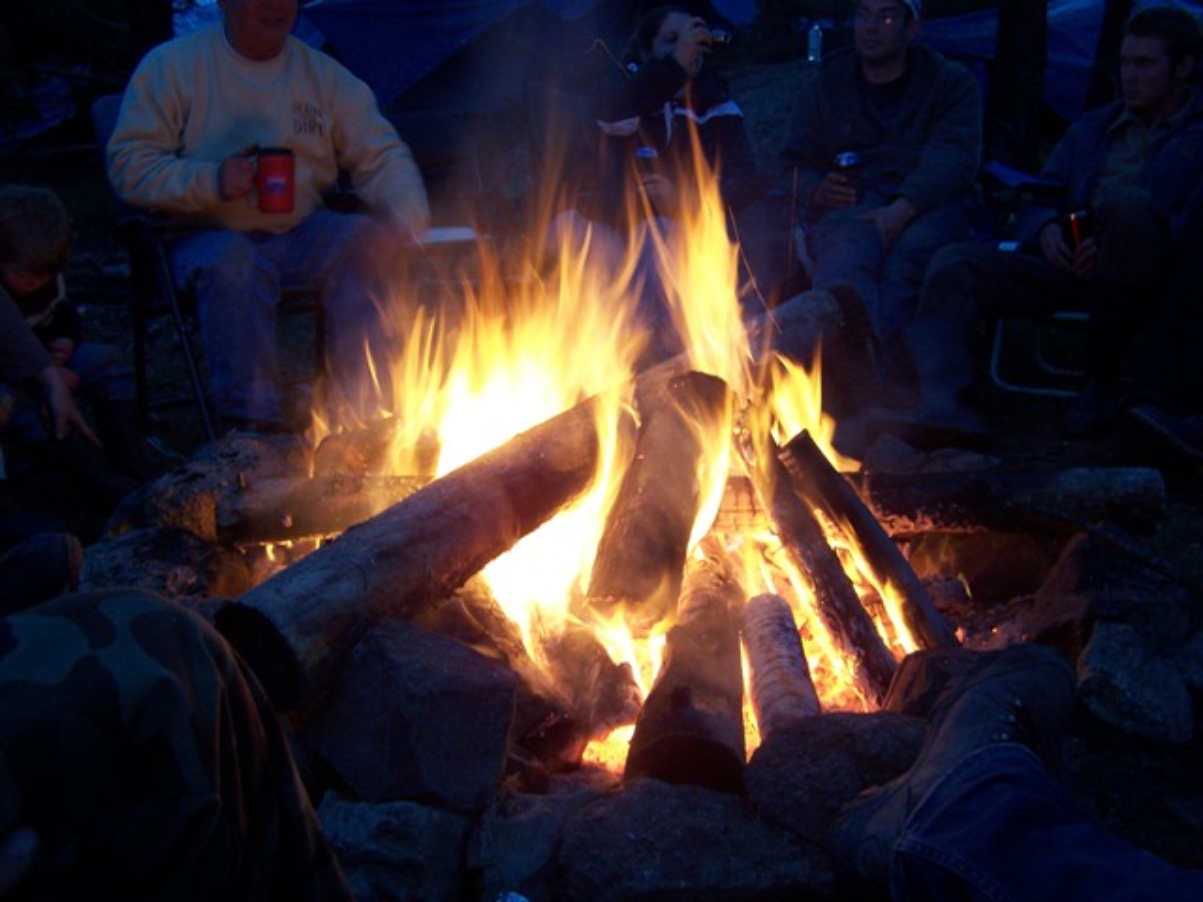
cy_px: 451
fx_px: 1321
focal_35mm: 38
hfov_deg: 49.0
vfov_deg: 37.7
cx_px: 602
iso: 140
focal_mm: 6.3
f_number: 2.8
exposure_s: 1/8
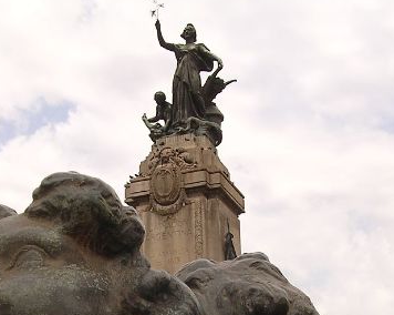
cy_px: 293
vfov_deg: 19.5
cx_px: 188
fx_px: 897
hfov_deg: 24.8
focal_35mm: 77
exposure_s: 1/254
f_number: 5.6
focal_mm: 5.8
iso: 100
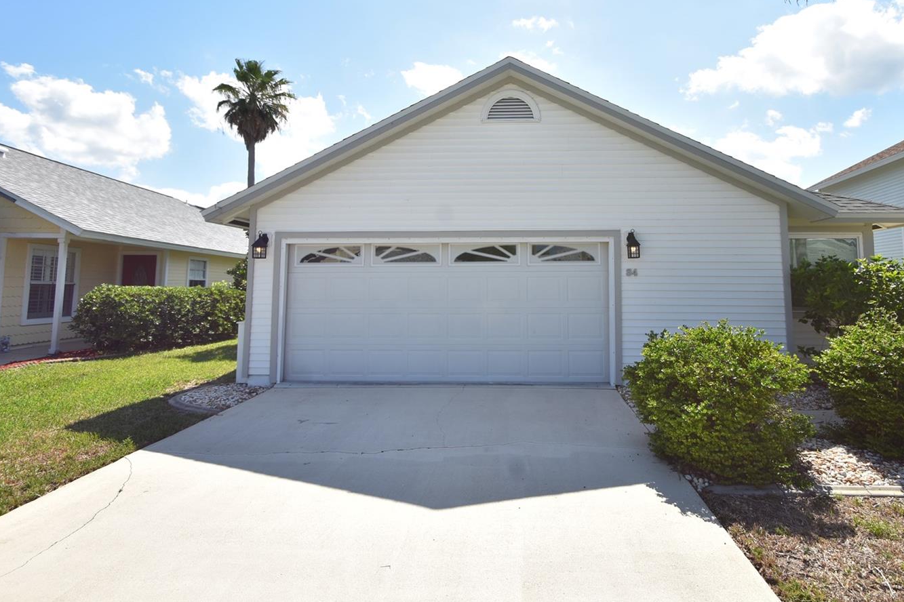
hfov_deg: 89.6
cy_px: 261
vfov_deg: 67.1
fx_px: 452
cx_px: 504
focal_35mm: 18
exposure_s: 1/500
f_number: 8
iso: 180
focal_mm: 10
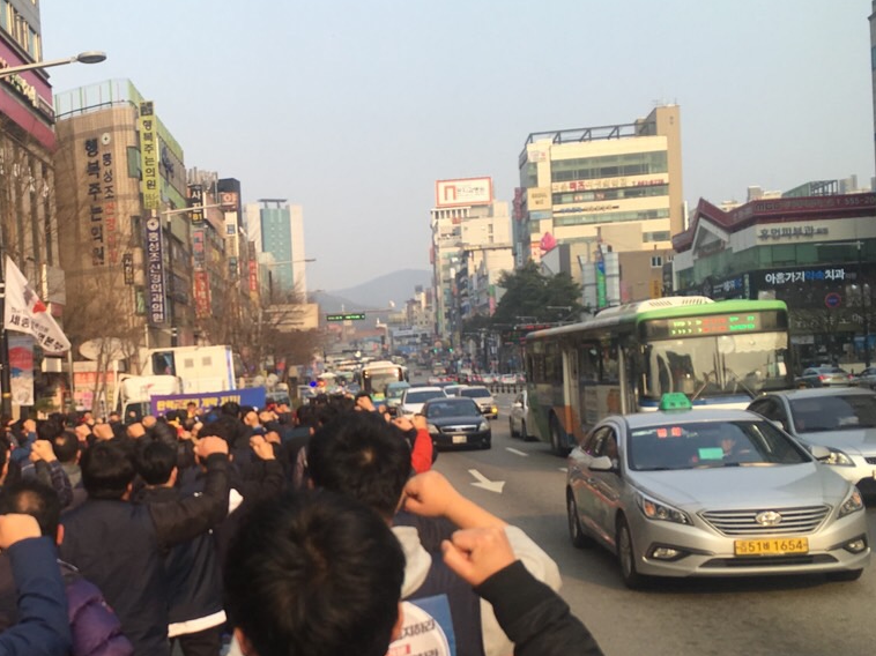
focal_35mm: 49
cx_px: 176
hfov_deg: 37.5
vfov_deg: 29.5
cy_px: 437
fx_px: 1240
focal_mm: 4.15
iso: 25
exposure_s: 1/693
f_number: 2.2
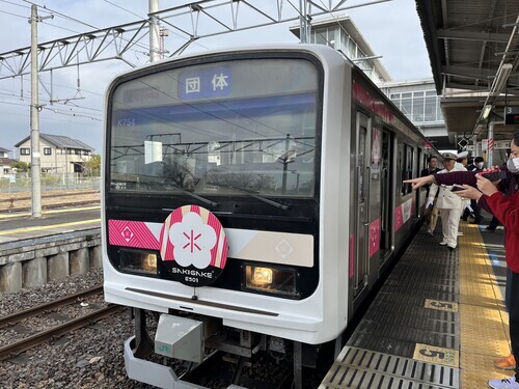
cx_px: 260
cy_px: 194
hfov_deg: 67.3
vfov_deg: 53.1
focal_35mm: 26
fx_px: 390
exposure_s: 1/1325
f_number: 1.6
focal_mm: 5.1
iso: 50
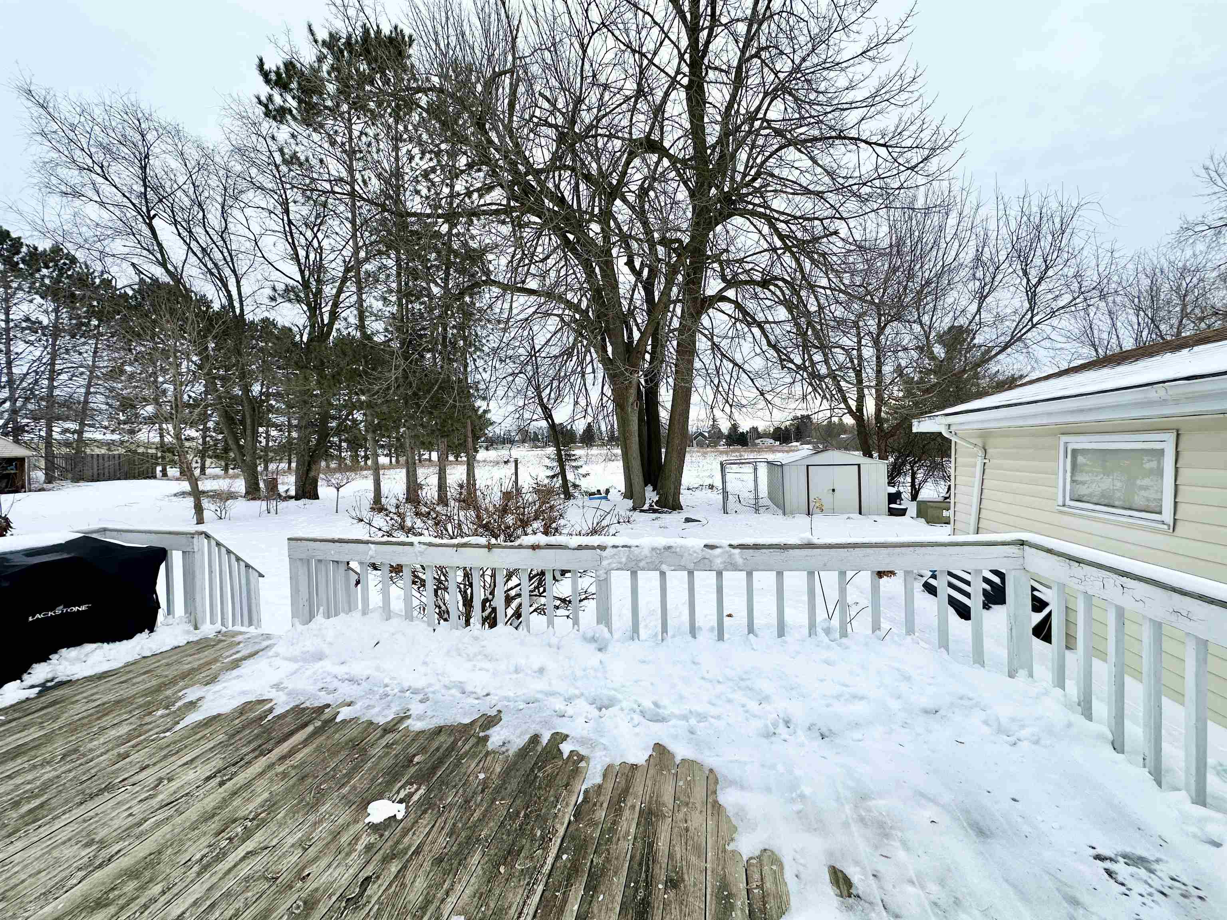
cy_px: 460
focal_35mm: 14
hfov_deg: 102.1
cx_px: 614
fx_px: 496
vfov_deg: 85.7
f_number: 2.2
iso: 50
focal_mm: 2.22
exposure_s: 1/1052
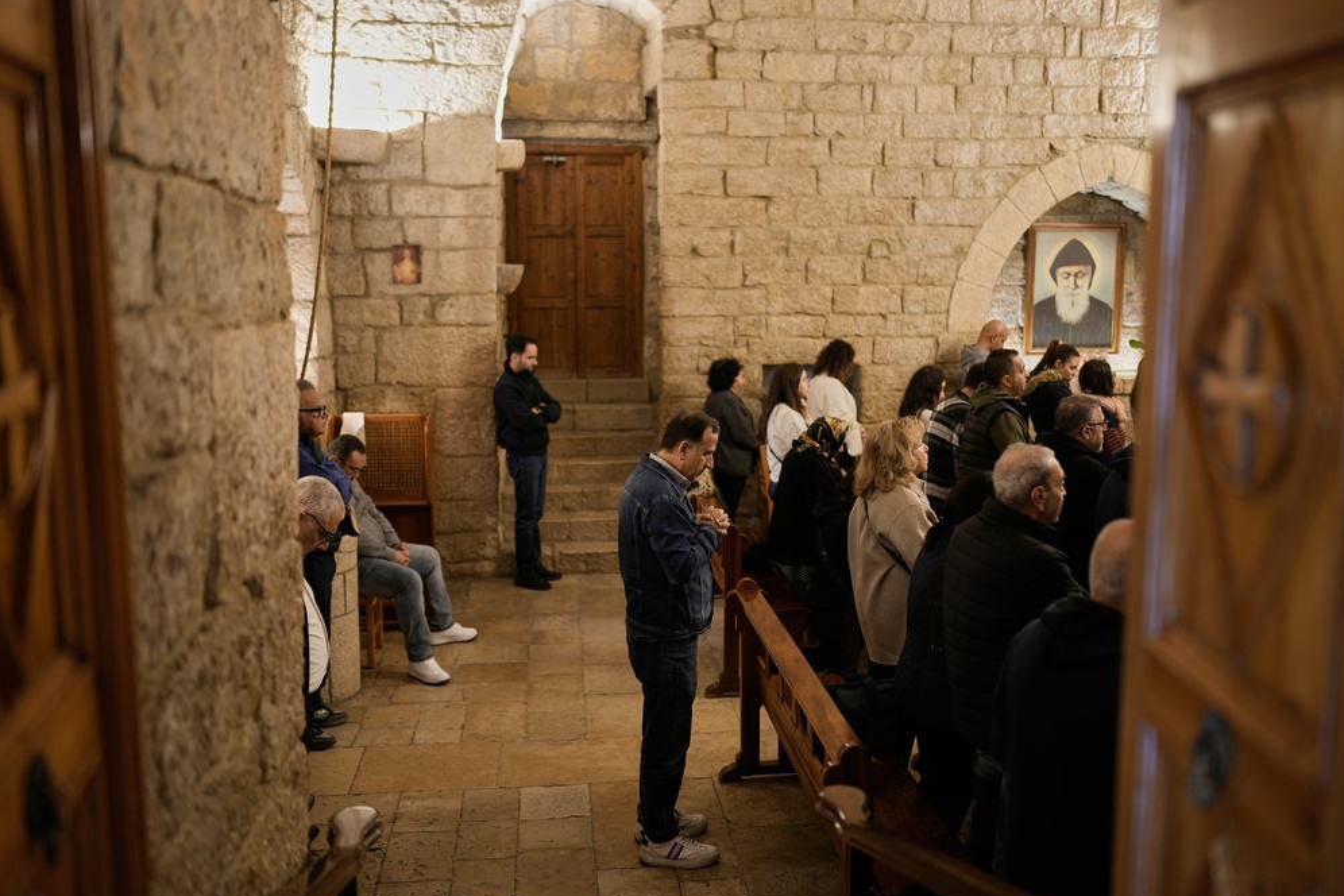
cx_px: 690
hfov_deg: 53.1
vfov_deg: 36.9
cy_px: 458
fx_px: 1344
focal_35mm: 36
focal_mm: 35
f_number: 1.4
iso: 400
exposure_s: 1/60
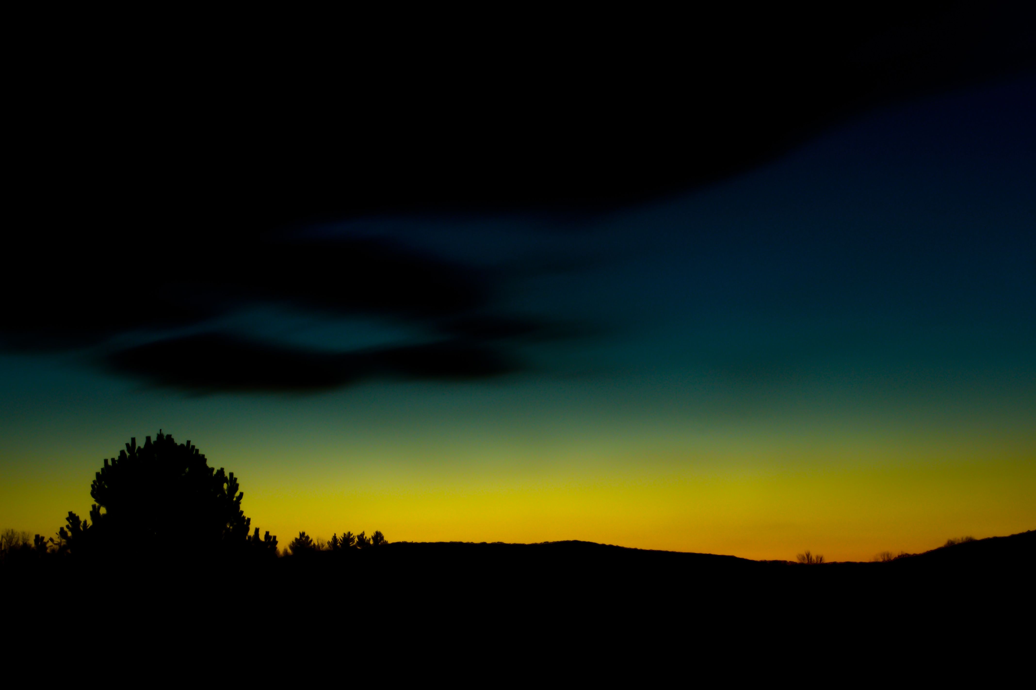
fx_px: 2158
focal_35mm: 75
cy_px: 345
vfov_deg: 18.2
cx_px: 518
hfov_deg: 27.0
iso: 100
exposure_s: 31
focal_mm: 50
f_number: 22
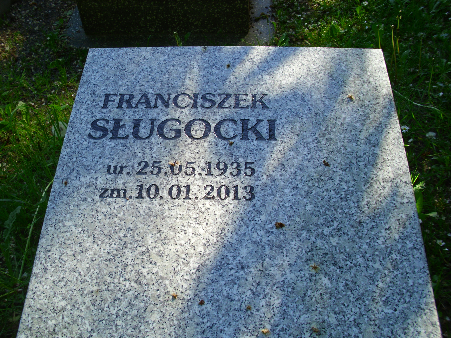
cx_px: 226
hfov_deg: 52.6
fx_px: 456
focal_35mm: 35
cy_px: 169
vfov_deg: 40.7
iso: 50
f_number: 3
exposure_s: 1/139
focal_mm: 6.2
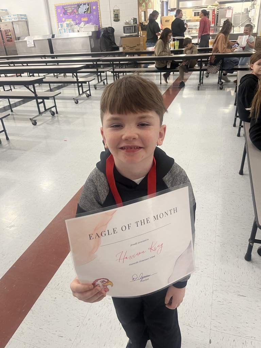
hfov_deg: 53.1
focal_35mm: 26
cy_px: 174
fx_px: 261
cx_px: 130
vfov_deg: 67.3
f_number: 1.6
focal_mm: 5.1
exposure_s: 1/57
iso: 200
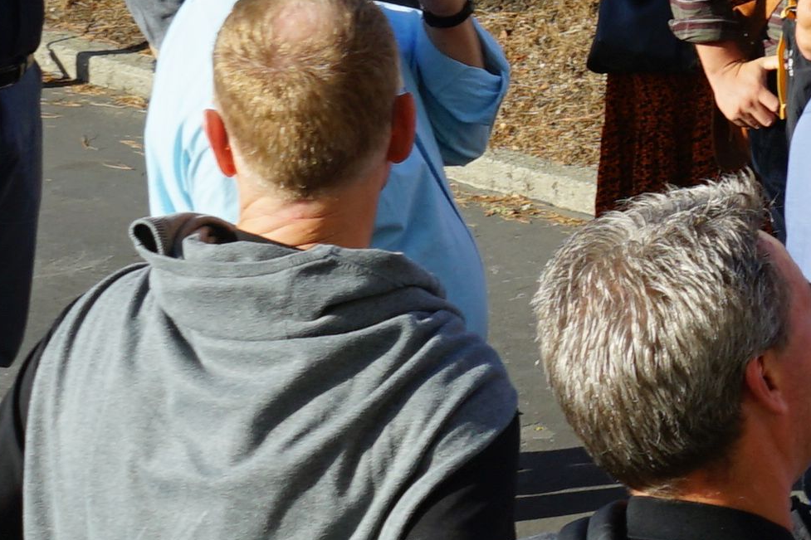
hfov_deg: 9.1
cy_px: 58
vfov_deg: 6.4
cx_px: 1522
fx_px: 4842
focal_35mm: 215
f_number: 11
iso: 100
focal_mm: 35
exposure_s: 1/125
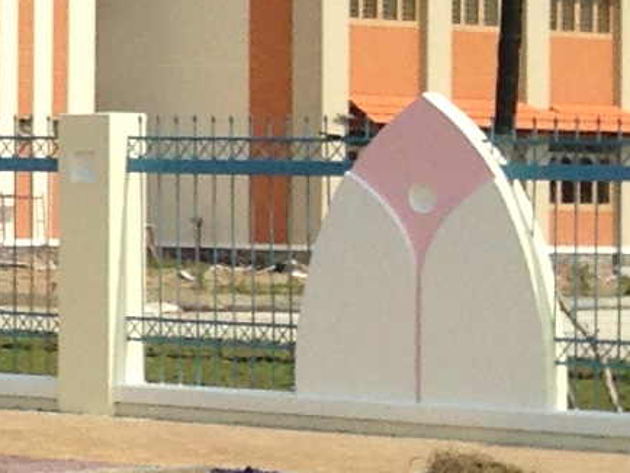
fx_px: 4516
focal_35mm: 248
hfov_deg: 7.3
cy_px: -49
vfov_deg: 6.0
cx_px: -1073
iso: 50
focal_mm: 4.12
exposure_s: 1/3195
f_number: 2.4
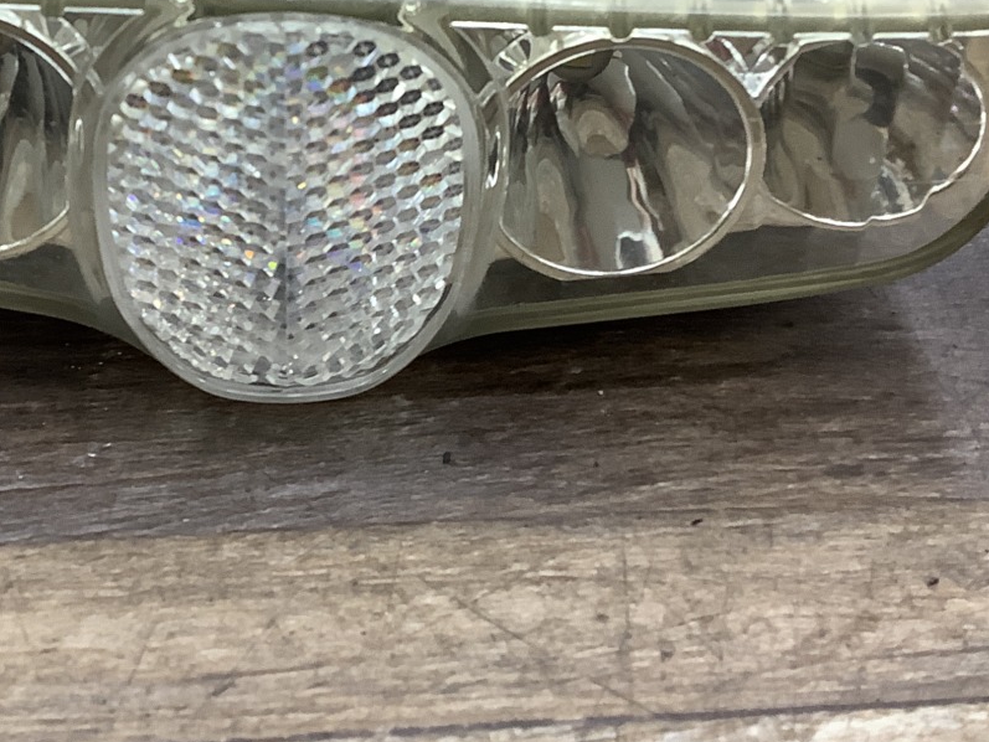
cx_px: 266
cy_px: 125
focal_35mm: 64
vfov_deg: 22.6
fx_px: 1829
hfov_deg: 29.8
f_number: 2.4
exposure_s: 1/60
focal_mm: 3.3
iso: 125
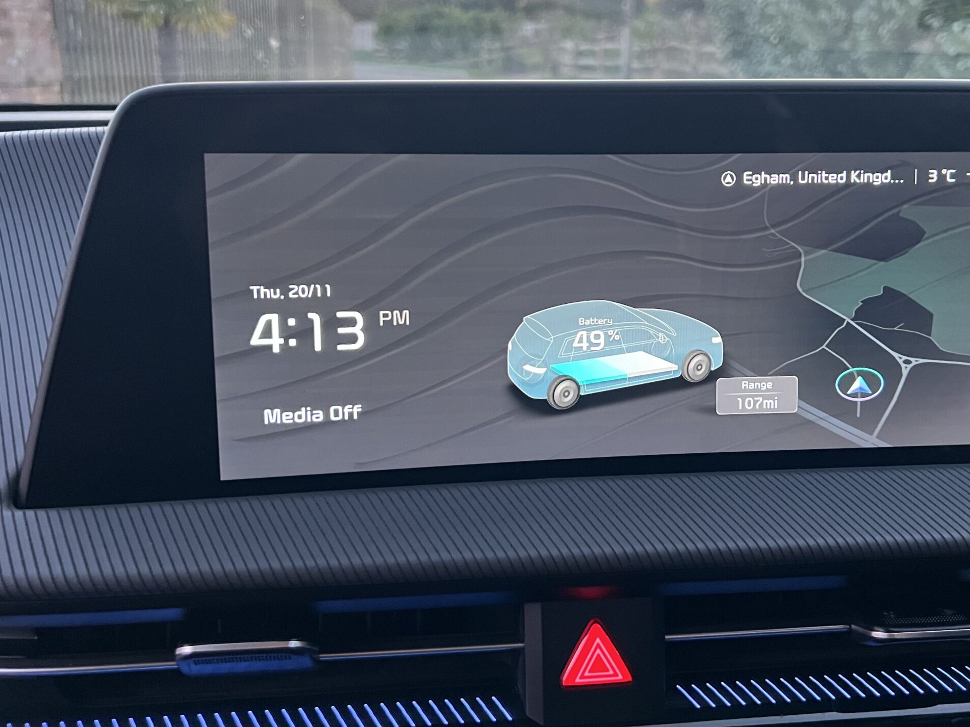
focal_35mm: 35
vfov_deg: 40.5
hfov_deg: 52.2
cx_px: 587
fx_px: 981
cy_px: 298
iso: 500
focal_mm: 5.7
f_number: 1.5
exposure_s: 1/51
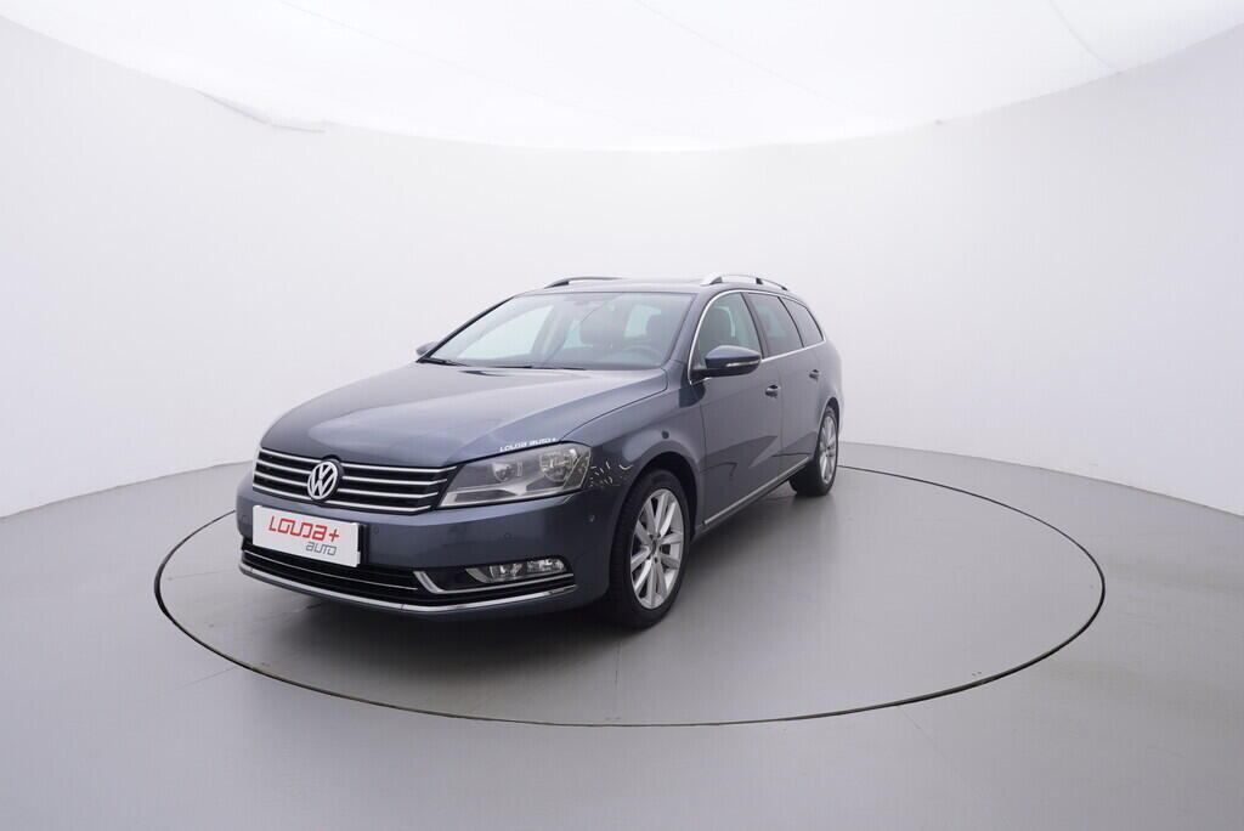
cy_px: 416
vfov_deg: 56.2
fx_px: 778
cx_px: 622
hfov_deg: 77.3
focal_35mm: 22
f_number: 5
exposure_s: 1/80
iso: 200
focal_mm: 15
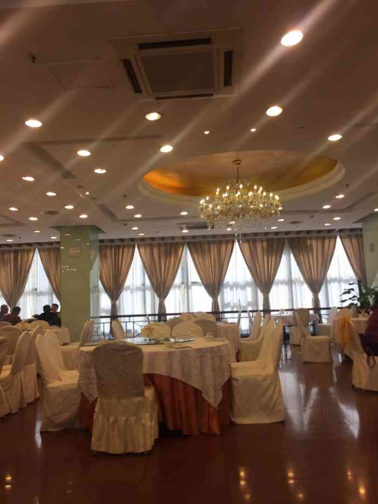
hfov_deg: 48.2
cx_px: 189
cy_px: 252
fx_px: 422
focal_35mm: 29
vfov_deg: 61.7
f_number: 2.2
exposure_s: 1/50
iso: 32
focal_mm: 4.15
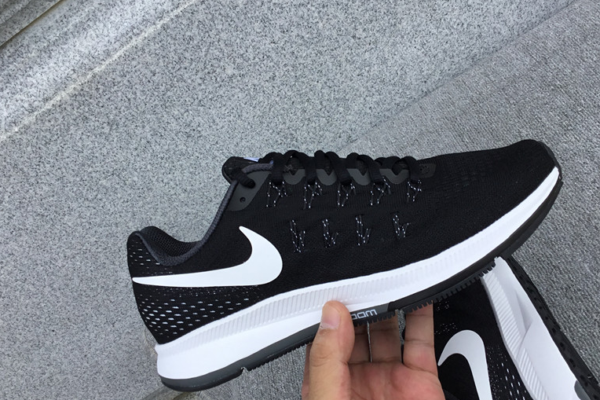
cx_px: 319
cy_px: 211
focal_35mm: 38
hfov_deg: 50.7
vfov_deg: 35.0
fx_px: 633
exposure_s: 1/416
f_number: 2.4
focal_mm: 3.3
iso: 25
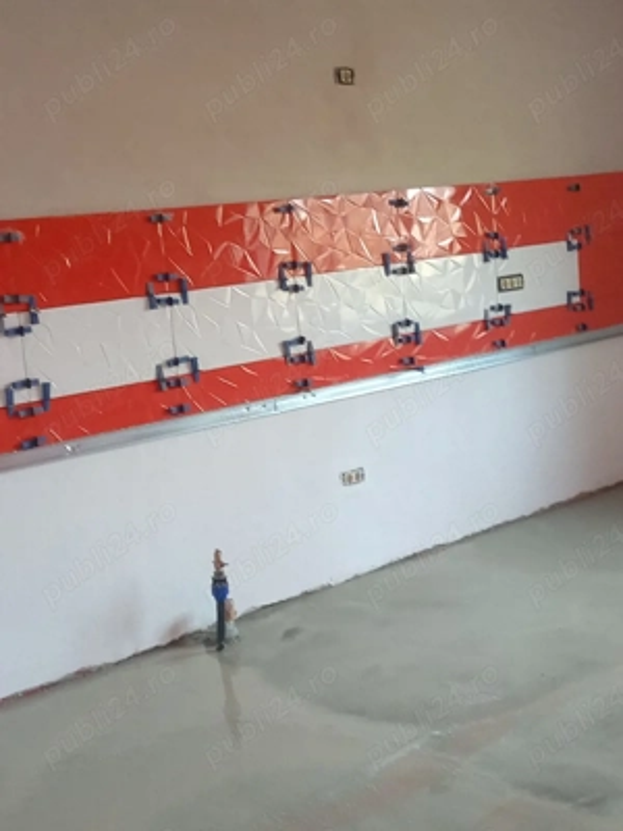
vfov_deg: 36.8
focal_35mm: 52
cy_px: 416
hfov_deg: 28.0
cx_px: 312
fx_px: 1248
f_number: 1.8
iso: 237
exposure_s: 1/33.4
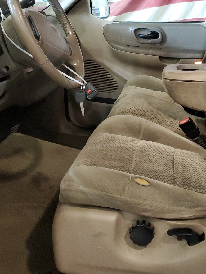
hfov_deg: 30.4
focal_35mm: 47
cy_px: 98
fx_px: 373
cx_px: 154
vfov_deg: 40.1
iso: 371
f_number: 1.5
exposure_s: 1/60.2
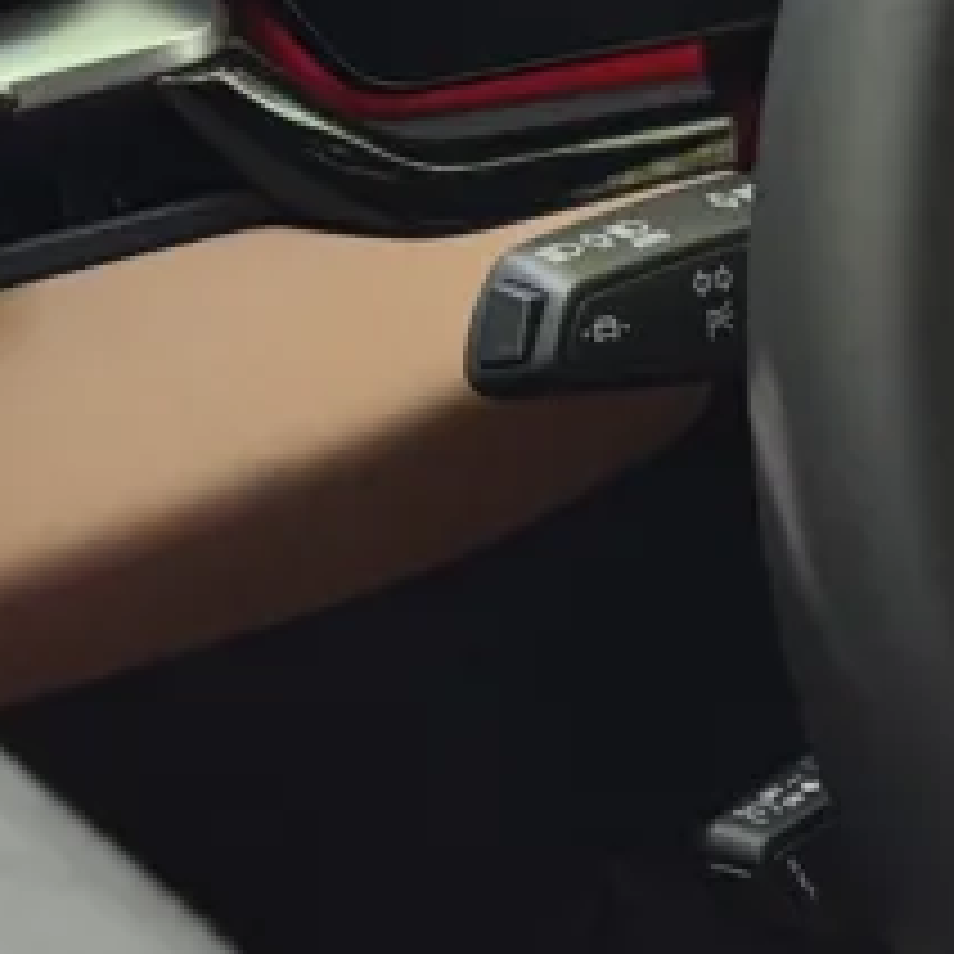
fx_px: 6392
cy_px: 54
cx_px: 1940
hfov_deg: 8.1
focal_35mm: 205
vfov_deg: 8.5
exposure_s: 1/40
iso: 320
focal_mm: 6.76
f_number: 1.78
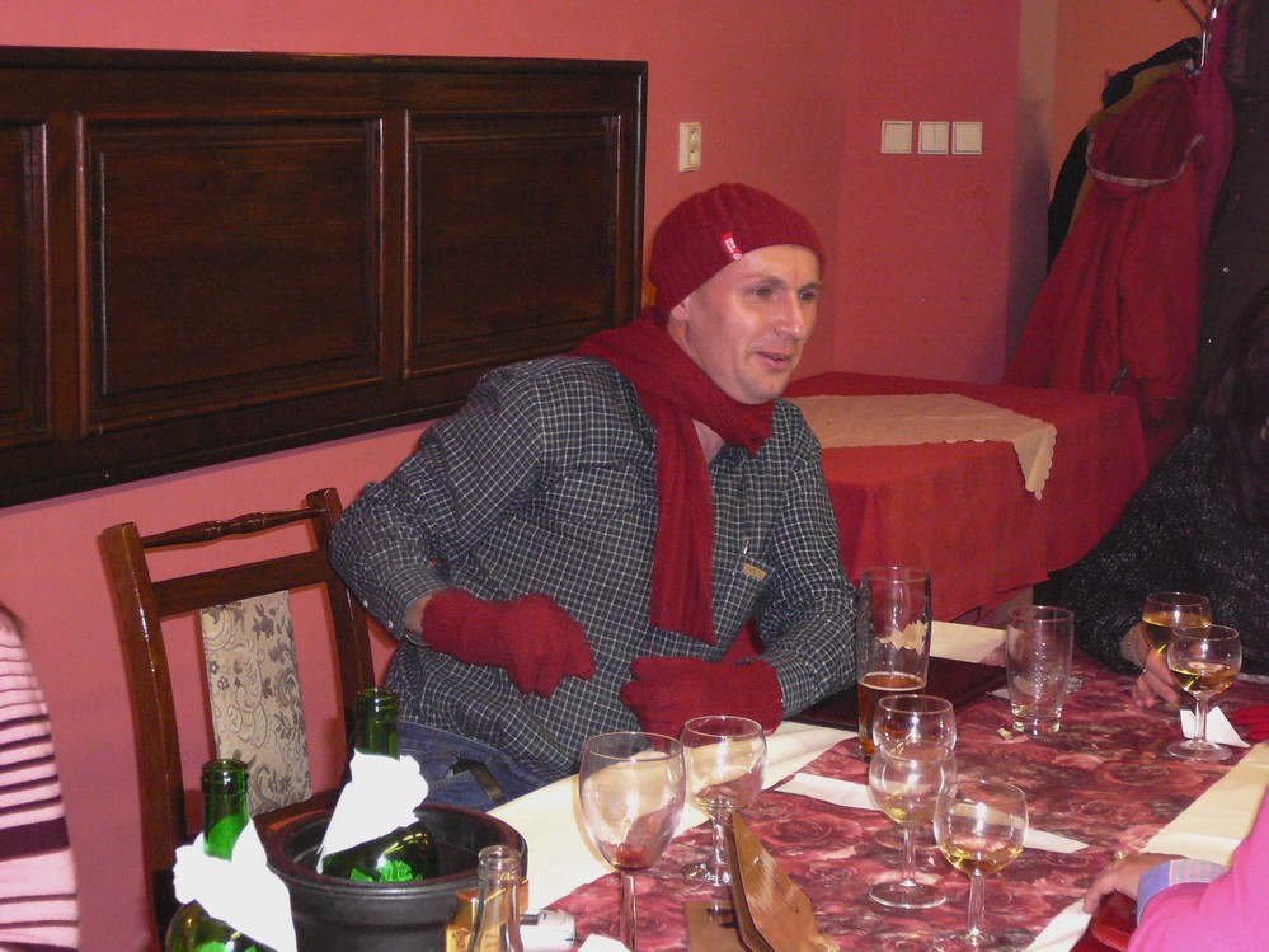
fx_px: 2383
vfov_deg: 22.6
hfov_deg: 29.8
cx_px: 634
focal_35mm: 65
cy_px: 476
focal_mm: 9.7
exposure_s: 1/30
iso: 400
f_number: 3.6
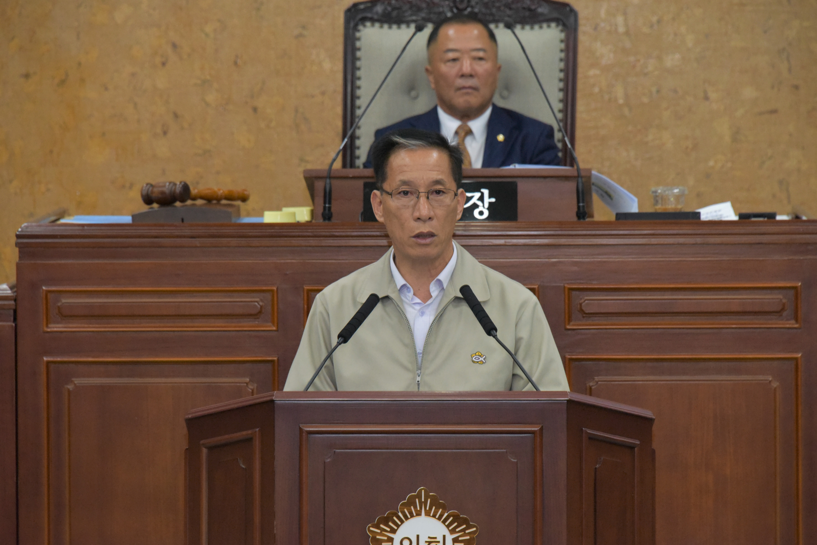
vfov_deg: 6.0
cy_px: 272
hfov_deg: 8.9
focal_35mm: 230
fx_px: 5221
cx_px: 408
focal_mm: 230
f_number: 9
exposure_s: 1/250
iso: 6400
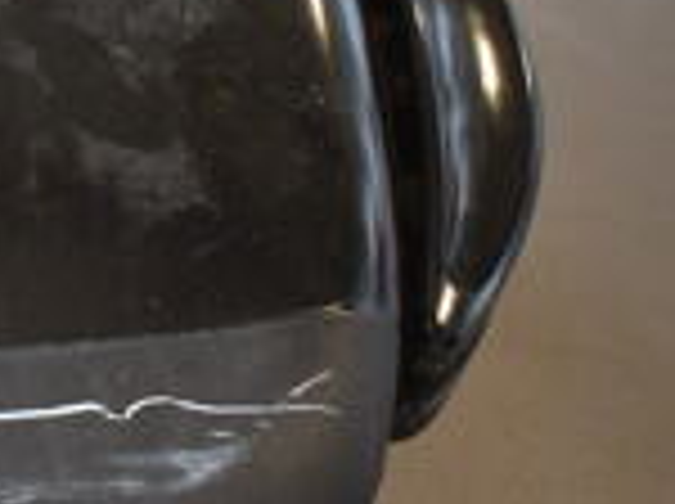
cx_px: -536
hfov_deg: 15.8
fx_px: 2064
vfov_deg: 13.8
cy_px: 58
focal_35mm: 106
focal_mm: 18
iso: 1000
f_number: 3.5
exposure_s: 1/125
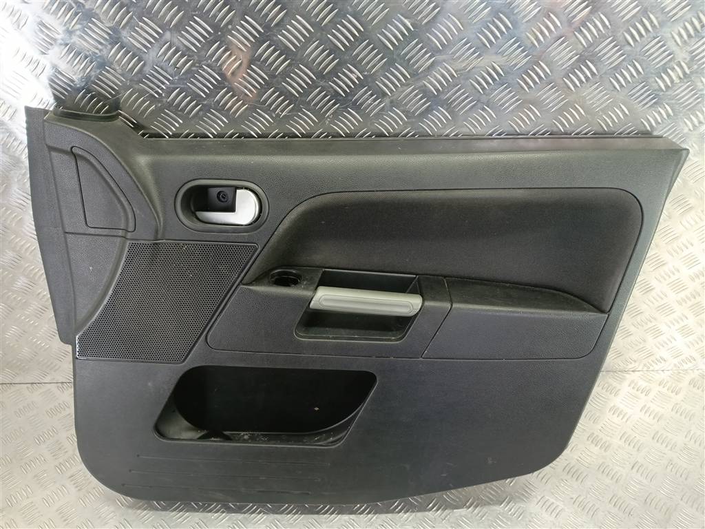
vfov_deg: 51.4
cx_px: 352
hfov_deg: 65.3
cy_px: 264
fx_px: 550
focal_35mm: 27
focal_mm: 4.11
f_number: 1.6
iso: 225
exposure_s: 1/33.3
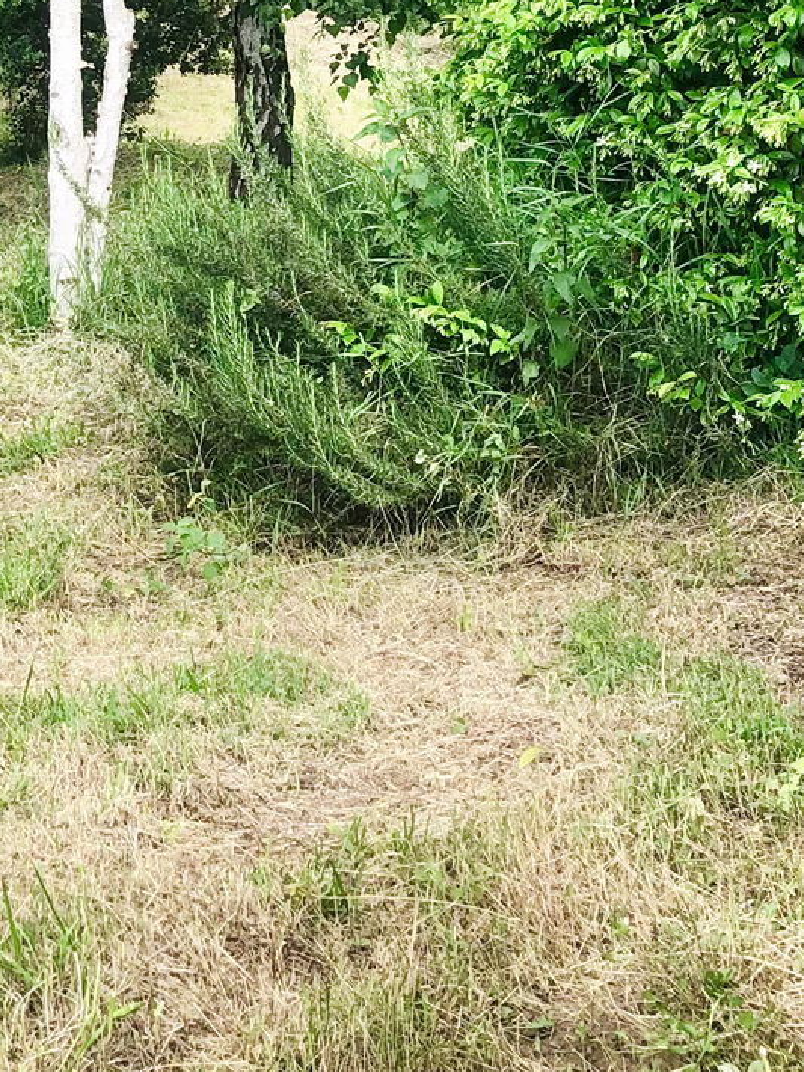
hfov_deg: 17.1
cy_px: 43
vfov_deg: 22.5
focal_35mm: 84
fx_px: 2602
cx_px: -48
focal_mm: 3.99
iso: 20
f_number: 1.8
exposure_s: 1/405
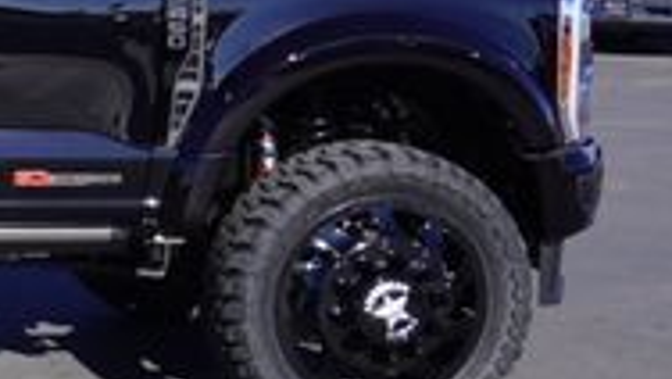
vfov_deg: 10.3
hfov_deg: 15.9
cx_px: -465
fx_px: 2104
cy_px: 154
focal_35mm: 118
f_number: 10
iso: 100
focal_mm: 22
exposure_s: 1/125
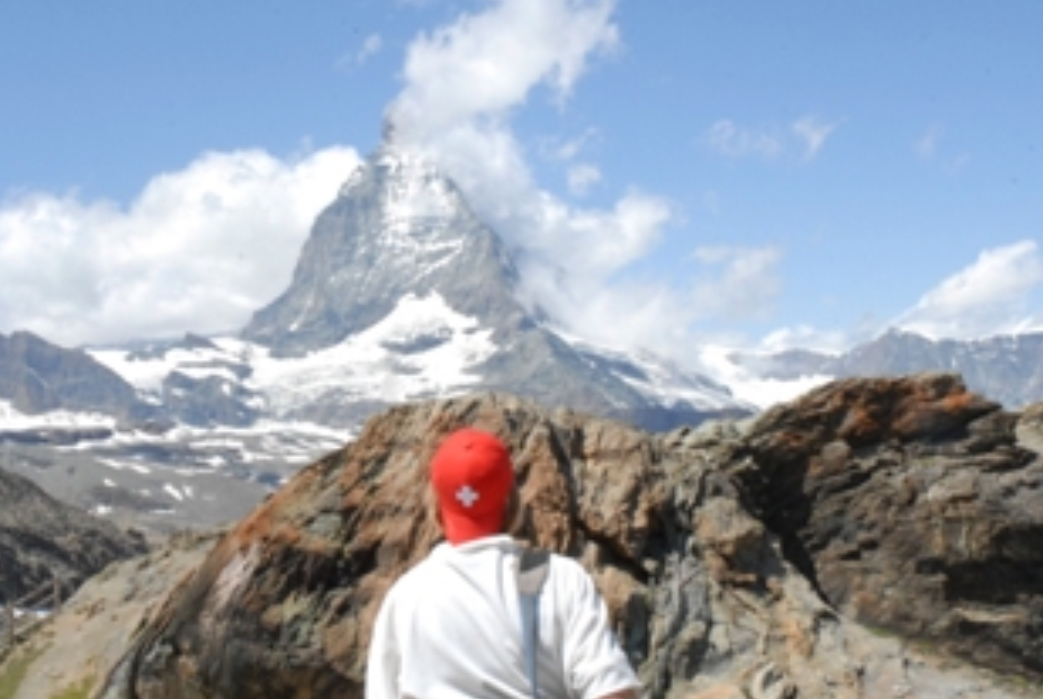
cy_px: 331
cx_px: 398
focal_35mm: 66
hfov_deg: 30.4
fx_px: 1915
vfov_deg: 20.7
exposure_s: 1/60
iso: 400
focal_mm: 34
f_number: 22
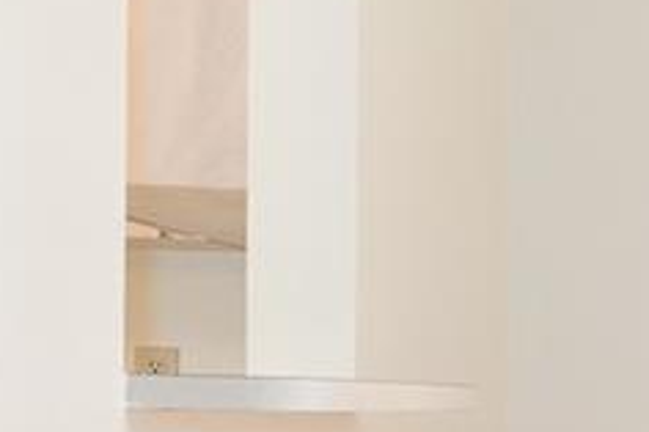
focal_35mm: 95
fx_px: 1711
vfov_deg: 14.3
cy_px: 371
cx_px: 1653
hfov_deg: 13.6
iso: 500
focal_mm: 14
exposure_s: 1/8
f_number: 7.1
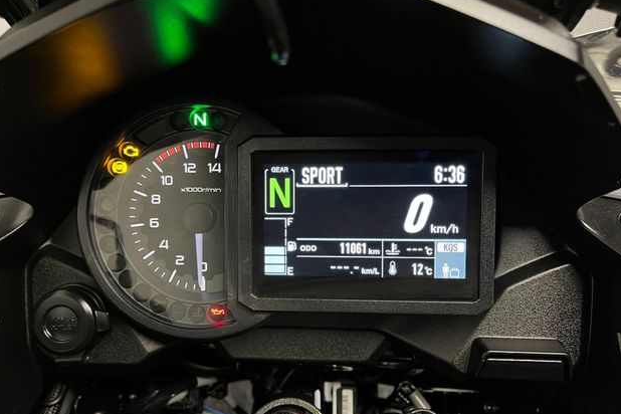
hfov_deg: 65.5
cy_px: 220
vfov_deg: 46.4
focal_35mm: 28
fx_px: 483
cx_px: 302
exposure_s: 1/49
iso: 250
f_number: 1.6
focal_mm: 5.1
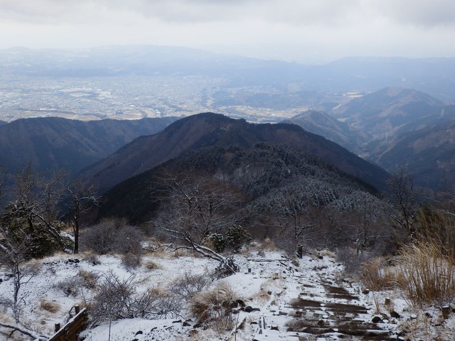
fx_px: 578
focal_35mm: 44
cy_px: 170
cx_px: 228
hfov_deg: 42.9
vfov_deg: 32.9
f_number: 4.2
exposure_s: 1/125
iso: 80
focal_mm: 7.9
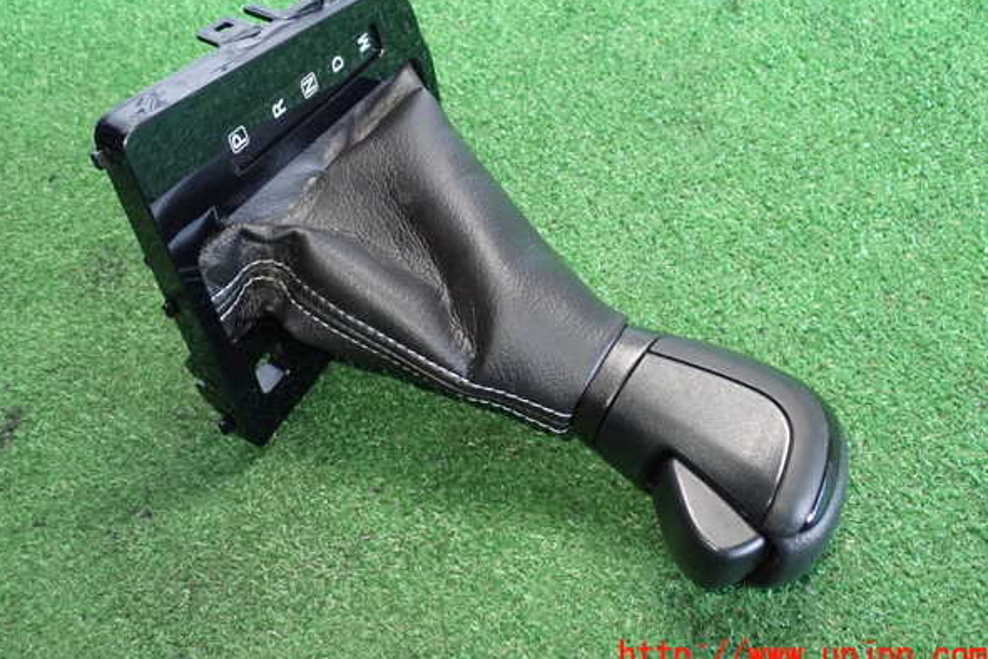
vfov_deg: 35.0
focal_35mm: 38
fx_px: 1043
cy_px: 301
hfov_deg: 50.7
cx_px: 495
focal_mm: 6.37
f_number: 3.5
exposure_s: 1/15
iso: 800
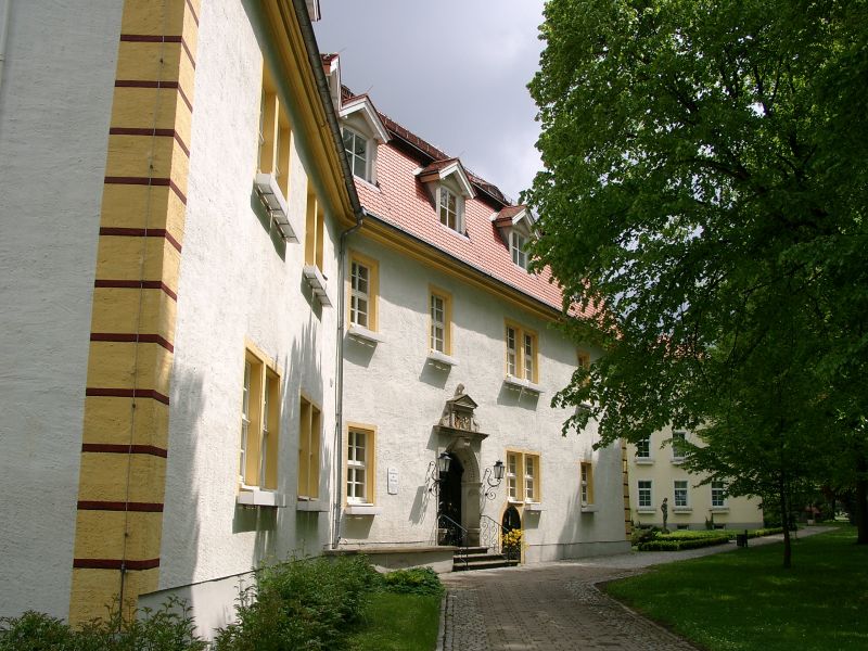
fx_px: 853
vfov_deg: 41.8
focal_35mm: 34
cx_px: 434
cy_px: 326
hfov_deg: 54.0
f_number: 4
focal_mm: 7.13
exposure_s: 1/658
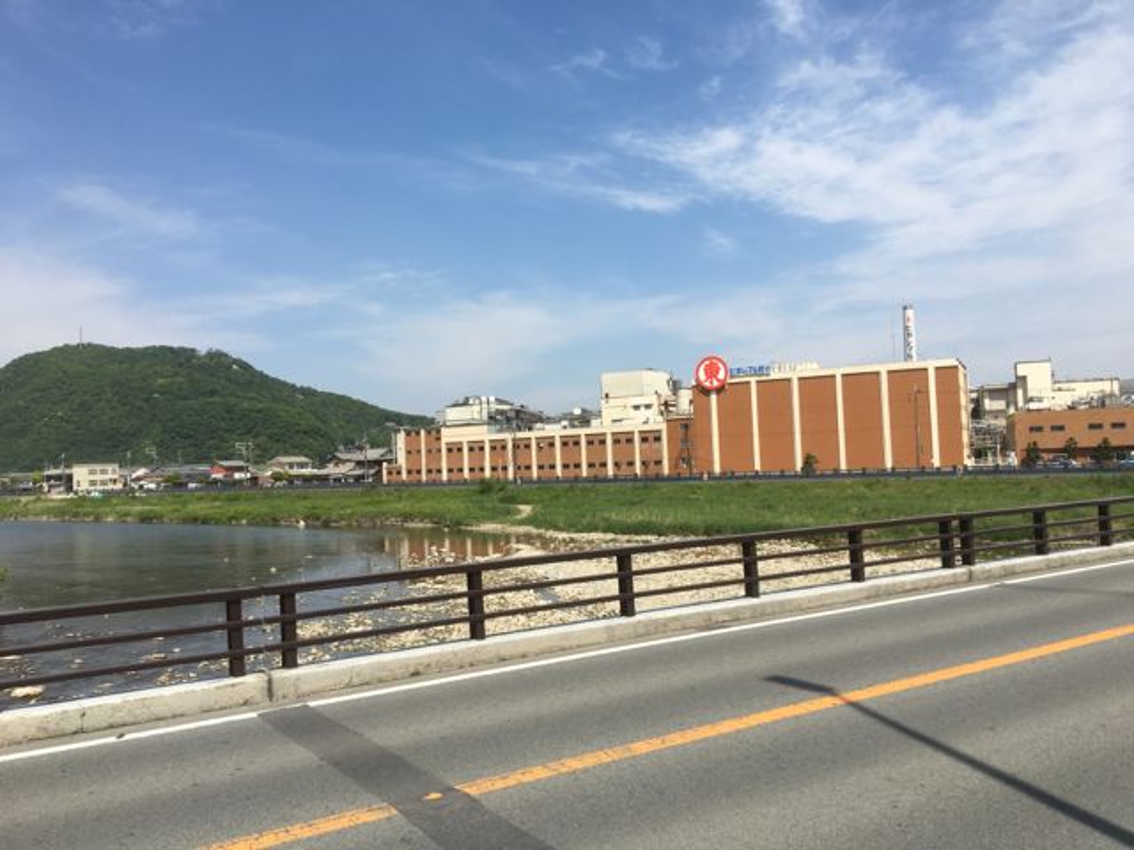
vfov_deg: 48.2
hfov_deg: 61.7
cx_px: 567
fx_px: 950
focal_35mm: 29
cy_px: 425
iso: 25
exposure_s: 1/2404
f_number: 2.2
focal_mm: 4.15
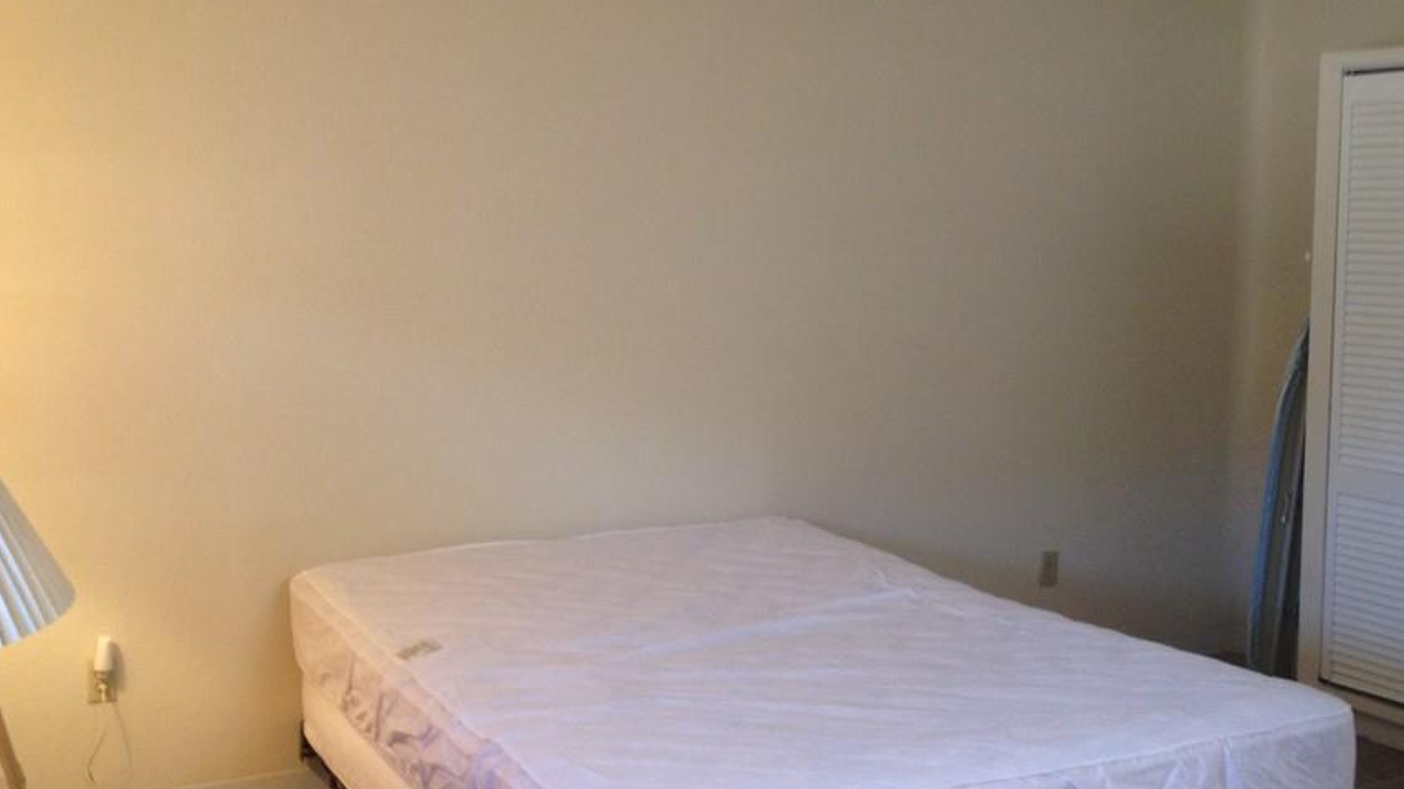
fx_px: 1712
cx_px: 623
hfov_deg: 44.5
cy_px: 397
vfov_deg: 25.9
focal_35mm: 46
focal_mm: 4.28
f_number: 2.4
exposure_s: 1/20
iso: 100
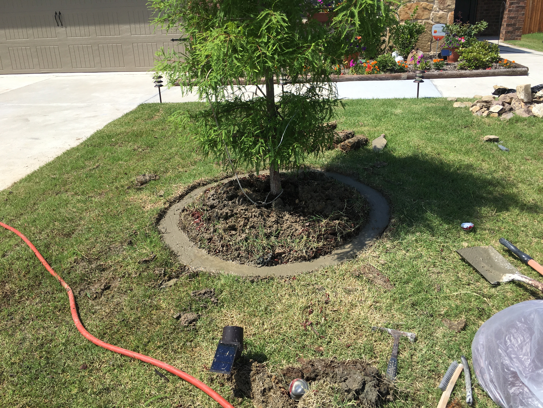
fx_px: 455
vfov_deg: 48.2
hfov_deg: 61.7
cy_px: 204
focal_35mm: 29
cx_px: 272
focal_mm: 4.15
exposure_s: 1/1261
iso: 25
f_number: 2.2
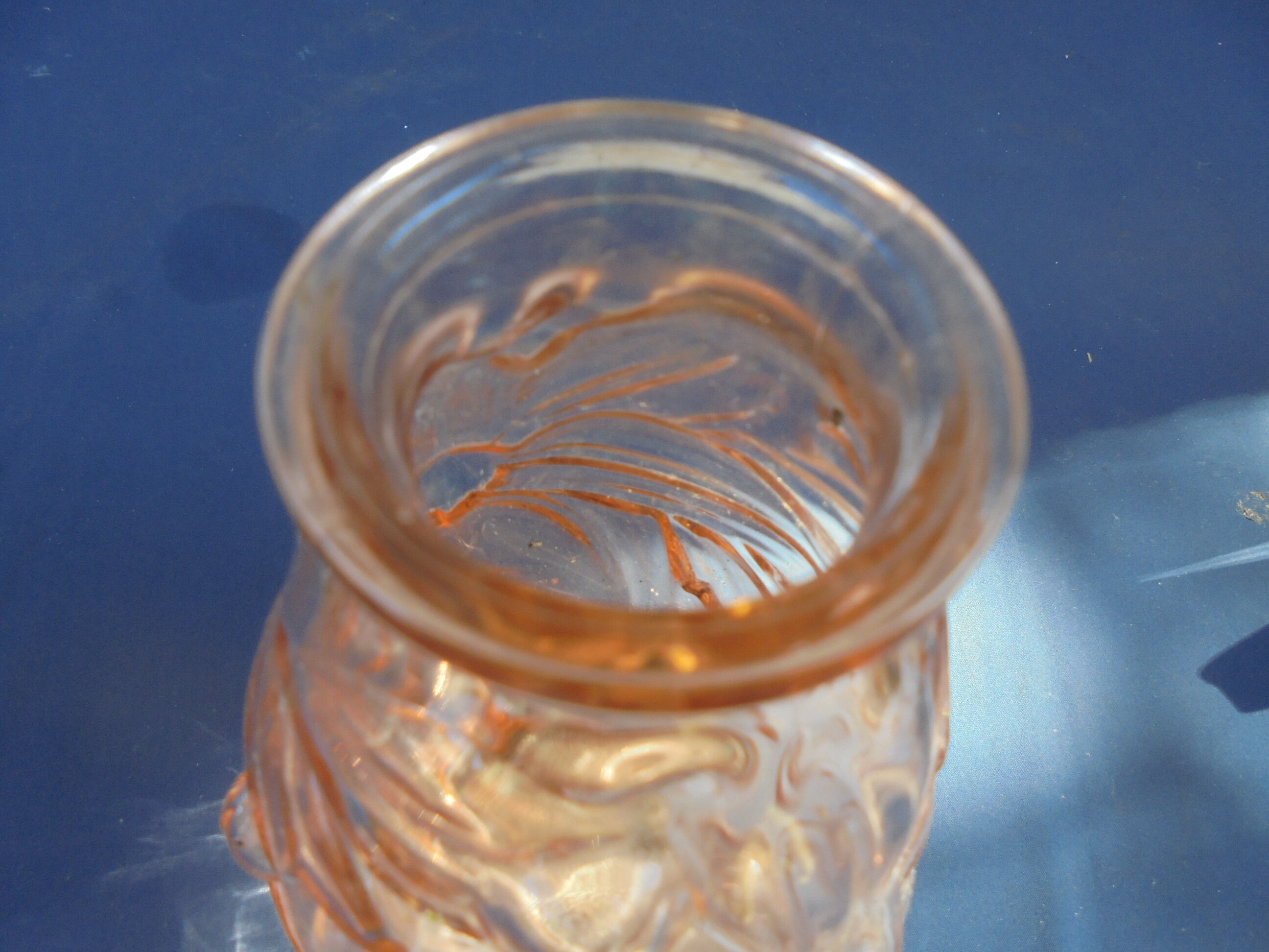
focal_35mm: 26
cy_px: 476
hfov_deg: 67.3
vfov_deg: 53.1
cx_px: 634
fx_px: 953
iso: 100
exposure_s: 1/60
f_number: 3.5
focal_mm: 4.6
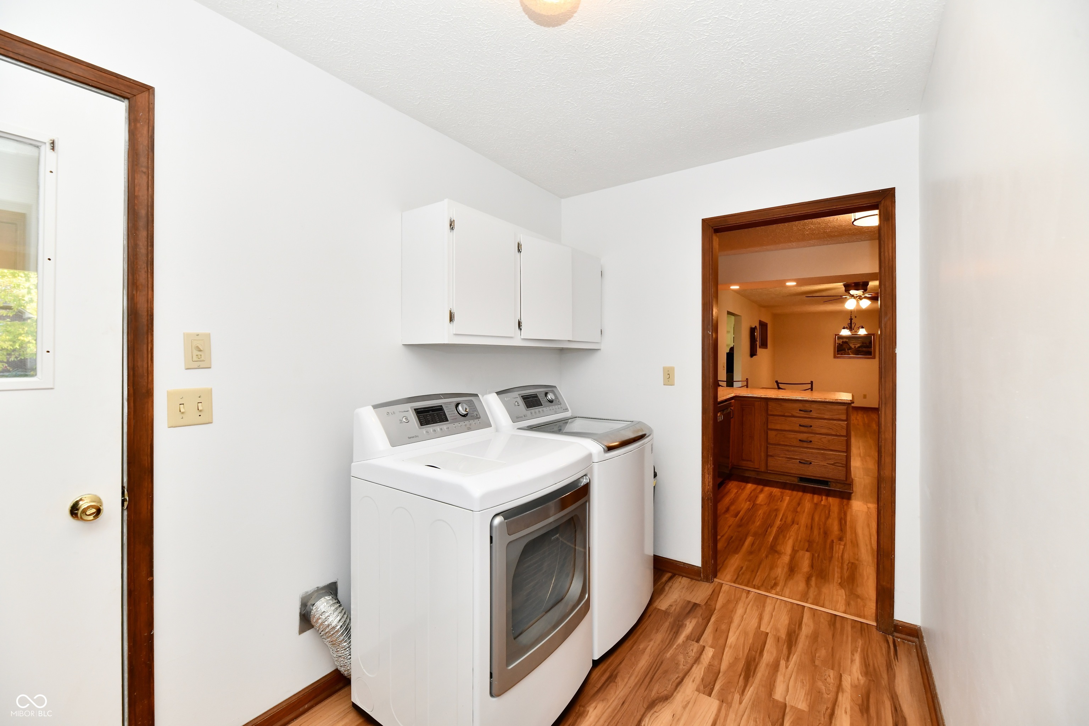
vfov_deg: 81.2
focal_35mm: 14
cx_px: 544
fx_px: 423
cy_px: 363
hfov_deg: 104.3
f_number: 6.3
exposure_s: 1/60
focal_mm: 14
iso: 640
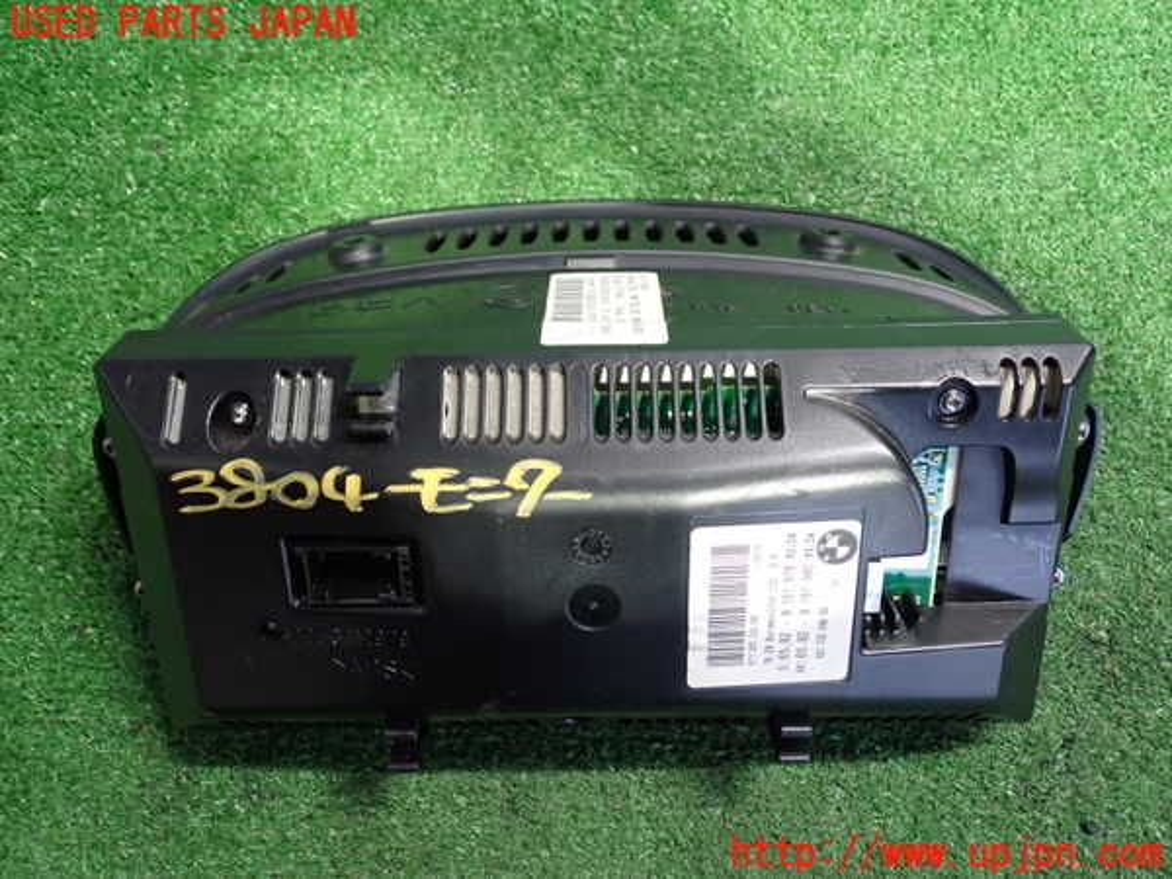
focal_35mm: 32
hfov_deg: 56.8
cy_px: 440
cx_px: 586
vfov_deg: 44.2
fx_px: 1083
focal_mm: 5.79
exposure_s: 1/30
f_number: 2.4
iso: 800
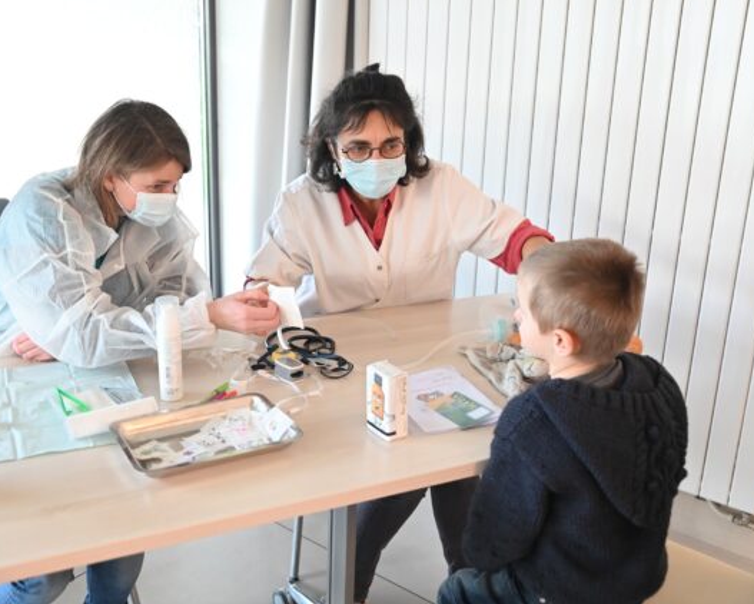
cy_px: 297
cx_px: 322
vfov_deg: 40.2
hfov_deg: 48.9
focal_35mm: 37
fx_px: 826
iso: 2500
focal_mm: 32
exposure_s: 1/160
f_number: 3.2
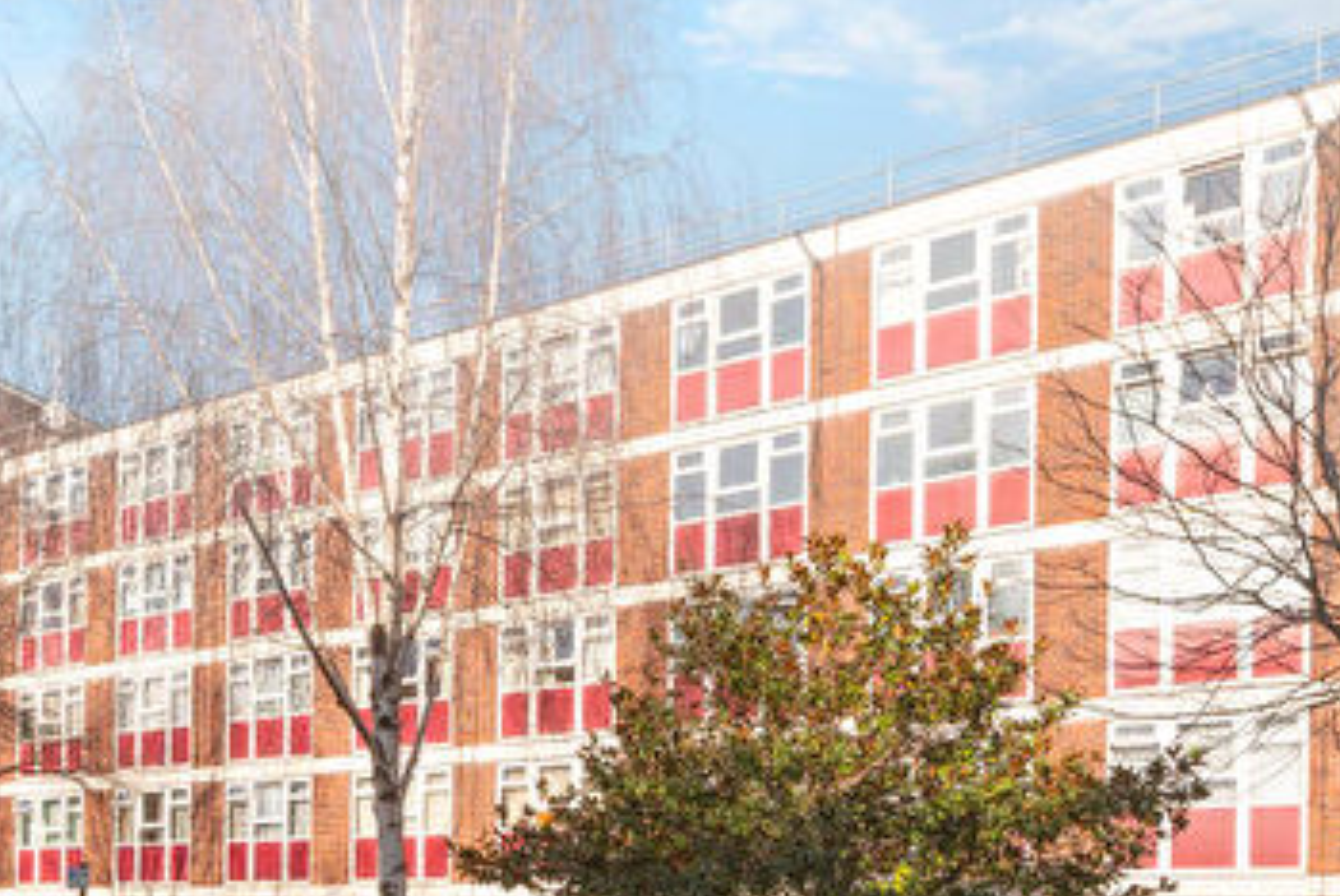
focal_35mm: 32
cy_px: 733
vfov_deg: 39.4
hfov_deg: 58.1
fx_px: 1192
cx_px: 525
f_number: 8
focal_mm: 16
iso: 320
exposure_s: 1/640
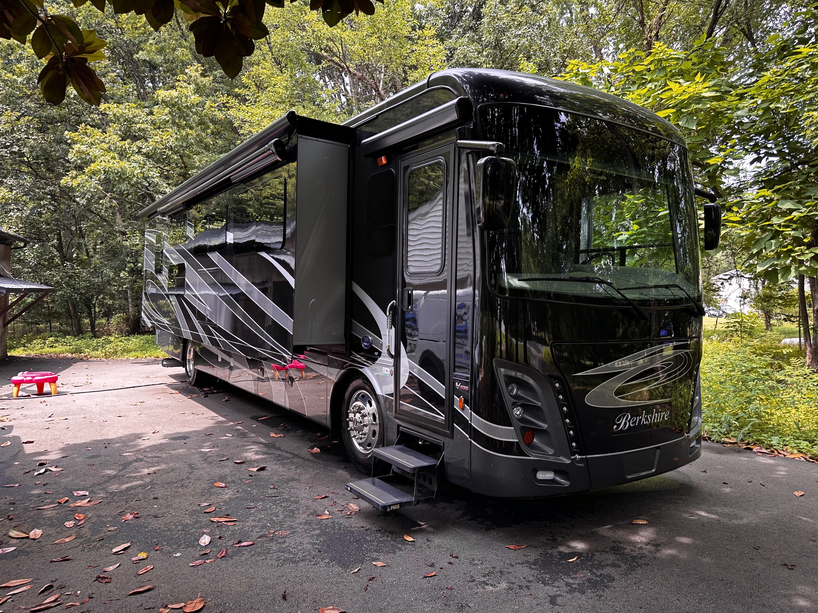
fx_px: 567
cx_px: 409
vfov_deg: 56.8
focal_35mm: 24
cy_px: 306
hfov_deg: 71.6
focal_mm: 6.86
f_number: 1.78
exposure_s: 1/193
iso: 64
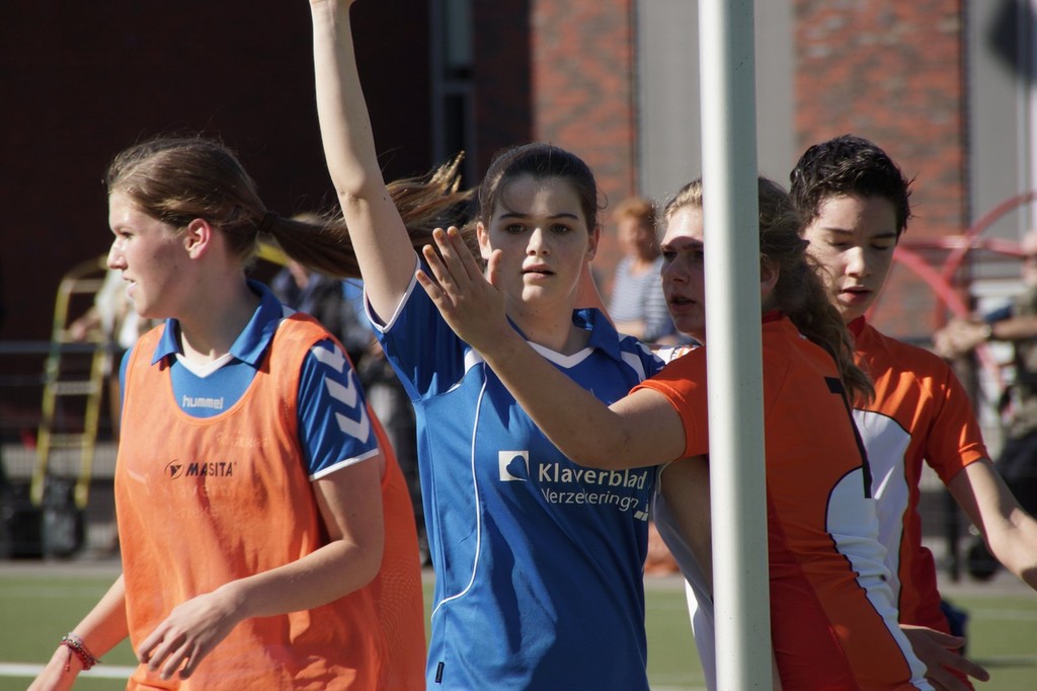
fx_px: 10798
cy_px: 346
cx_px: 518
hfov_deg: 5.5
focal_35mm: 375
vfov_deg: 3.7
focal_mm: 250
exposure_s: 1/500
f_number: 9
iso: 200
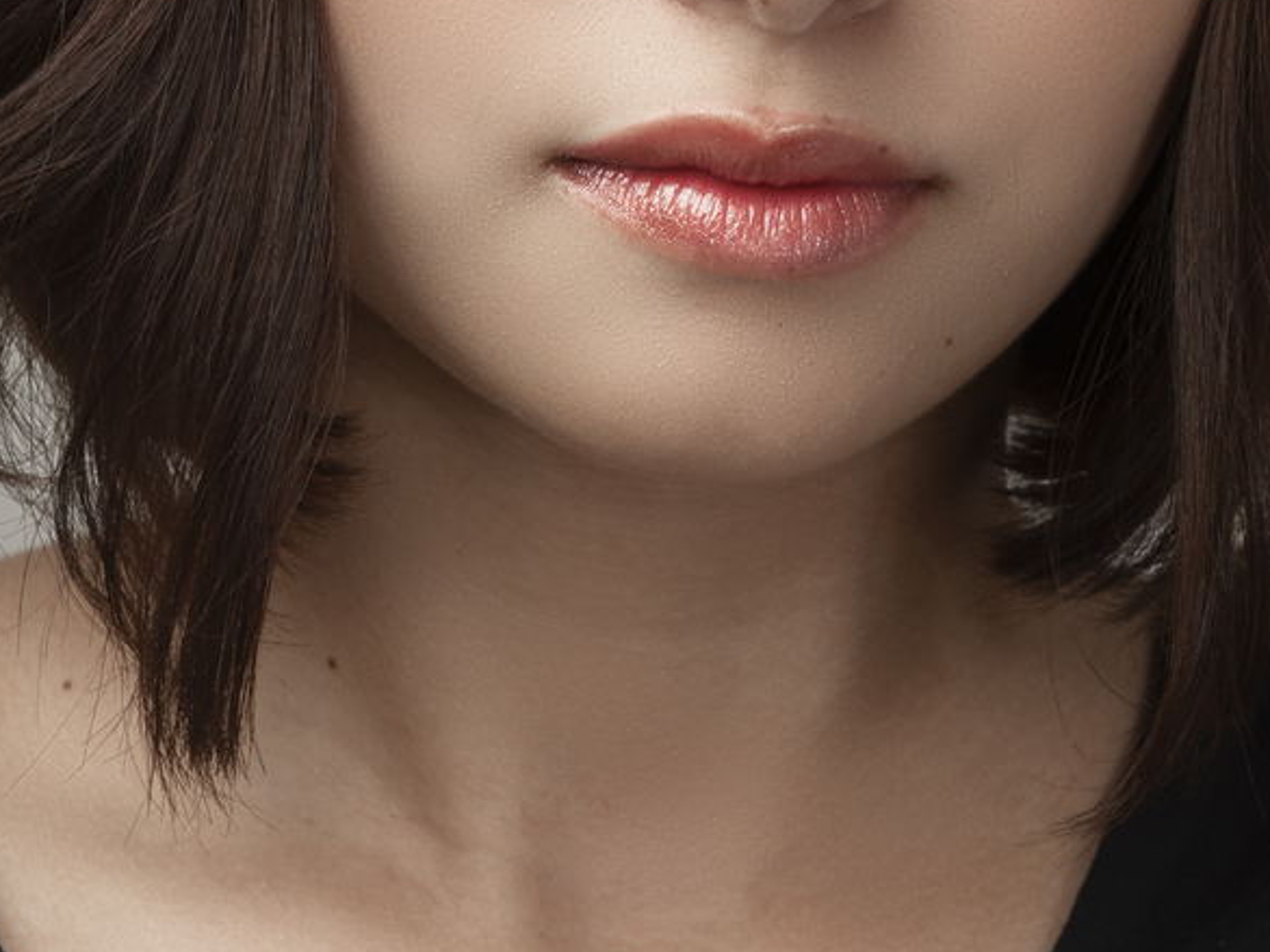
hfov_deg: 7.9
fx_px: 9205
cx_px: 696
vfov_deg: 5.9
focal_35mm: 251
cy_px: 217
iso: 125
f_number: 11
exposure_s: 1/200
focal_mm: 85
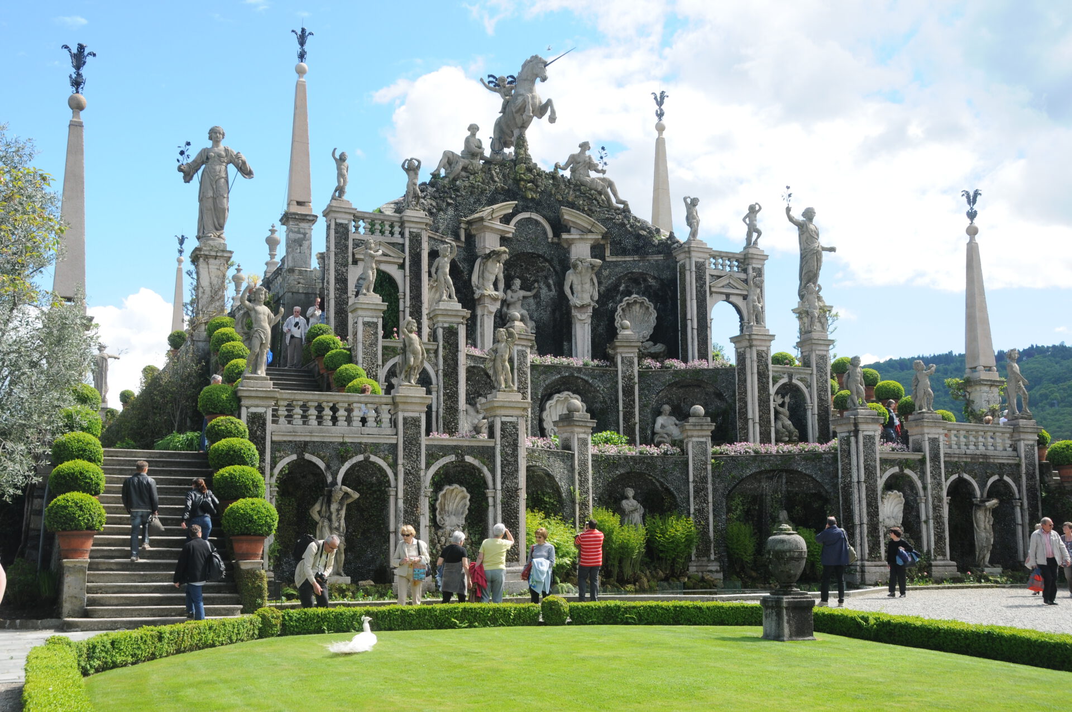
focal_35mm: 39
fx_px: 1160
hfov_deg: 49.6
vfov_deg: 34.1
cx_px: 536
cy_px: 356
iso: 250
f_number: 10
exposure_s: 1/160
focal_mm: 26
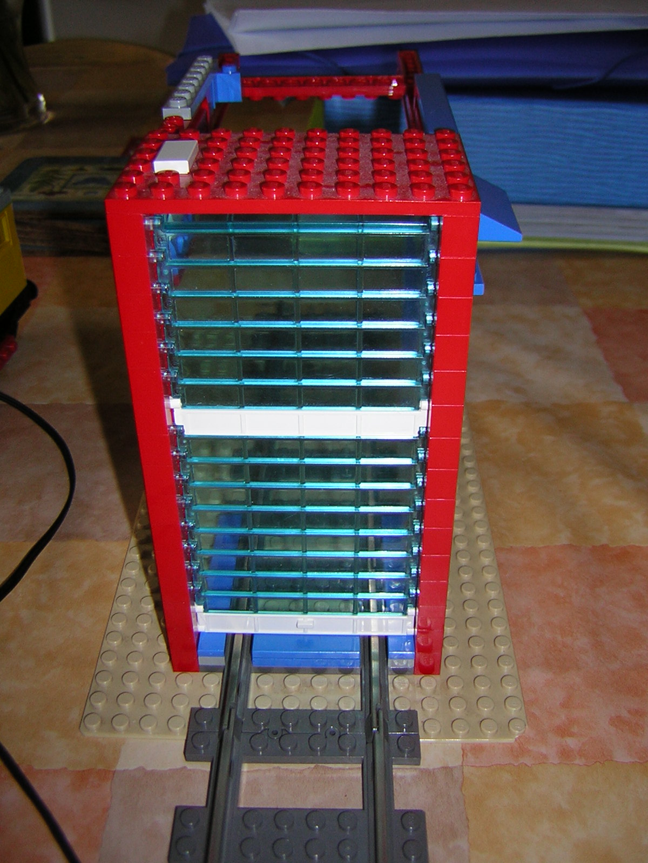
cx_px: 324
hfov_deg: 39.7
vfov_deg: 51.4
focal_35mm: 36
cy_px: 432
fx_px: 899
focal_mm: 4.7
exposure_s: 1/60.1
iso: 50
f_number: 2.6
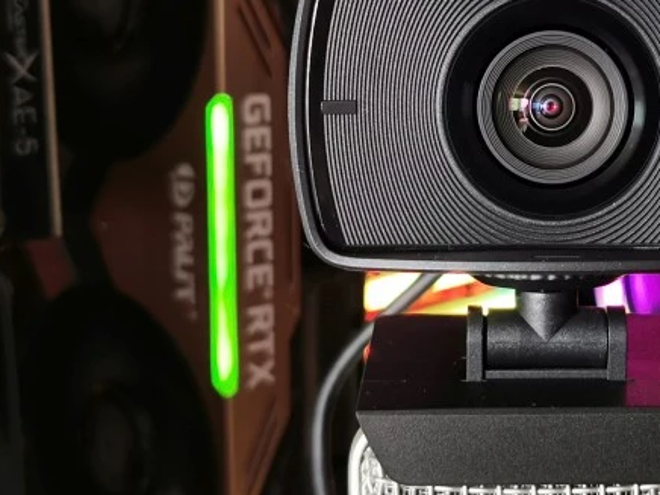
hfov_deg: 24.8
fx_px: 1468
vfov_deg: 19.1
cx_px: 549
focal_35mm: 77
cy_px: 198
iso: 200
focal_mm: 5.56
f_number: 1.6
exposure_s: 1/50
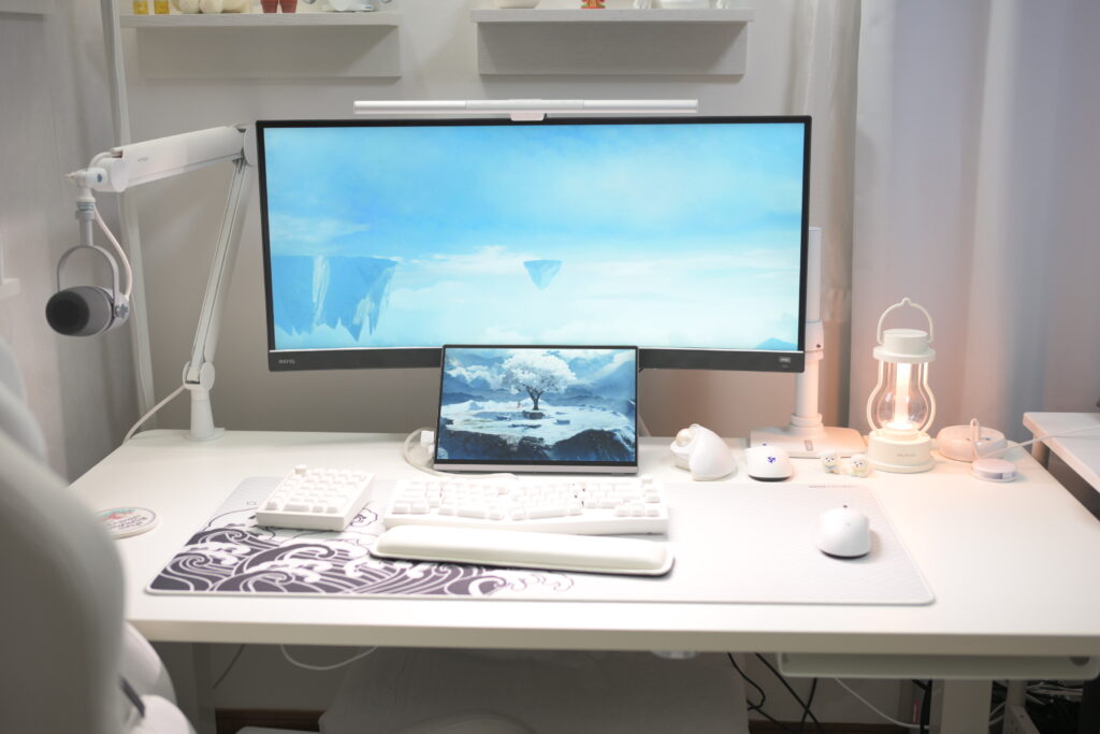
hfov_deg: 48.5
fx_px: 1222
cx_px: 550
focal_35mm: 40
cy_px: 367
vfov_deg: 33.4
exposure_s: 1/125
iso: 500
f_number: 2.8
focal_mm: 40
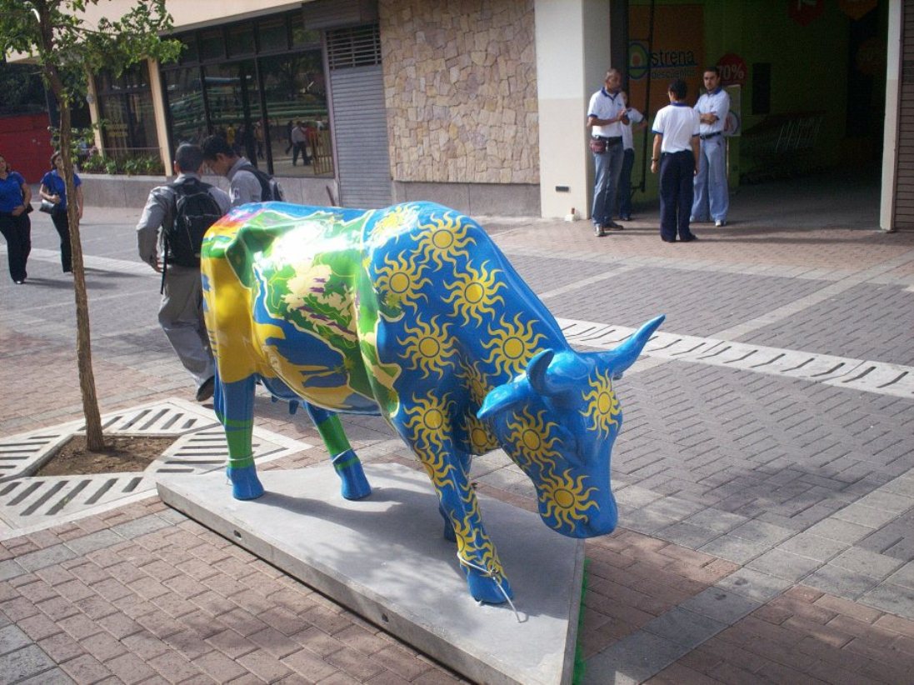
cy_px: 342
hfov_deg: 51.4
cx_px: 457
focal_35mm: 36
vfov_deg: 39.6
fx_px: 950
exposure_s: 1/206
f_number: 4.5
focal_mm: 6
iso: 100
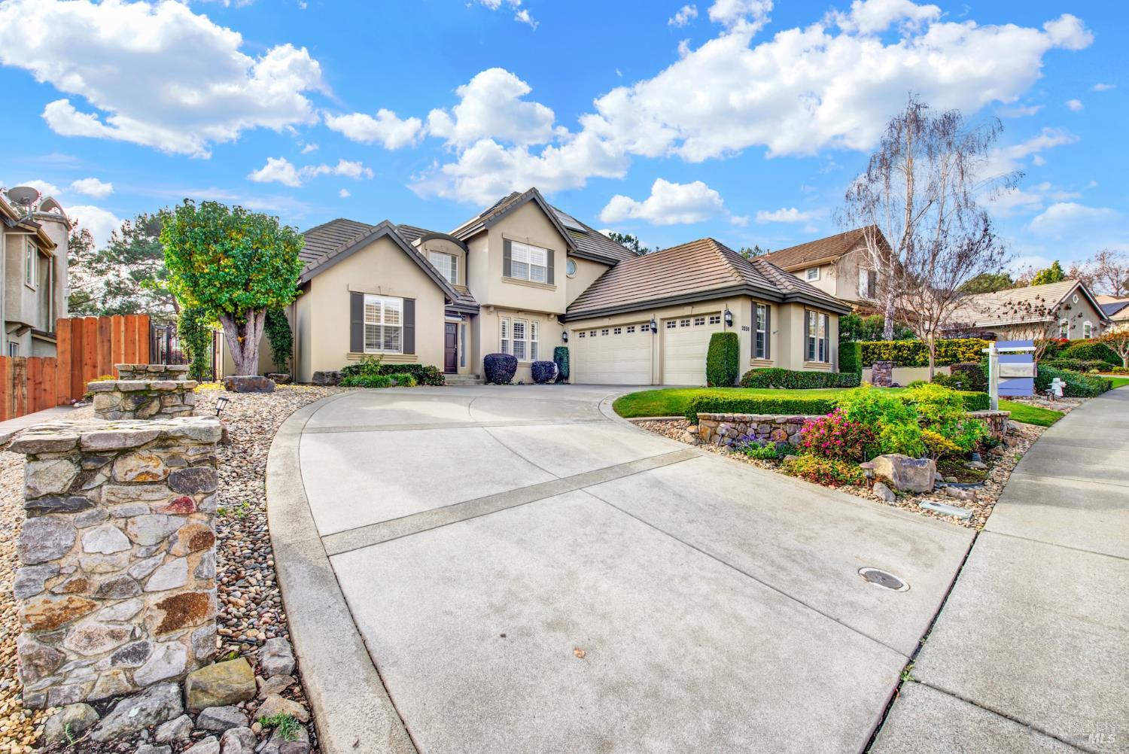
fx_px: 439
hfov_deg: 104.2
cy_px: 377
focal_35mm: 14
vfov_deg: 81.3
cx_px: 564
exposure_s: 1/50
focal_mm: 14
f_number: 14
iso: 100
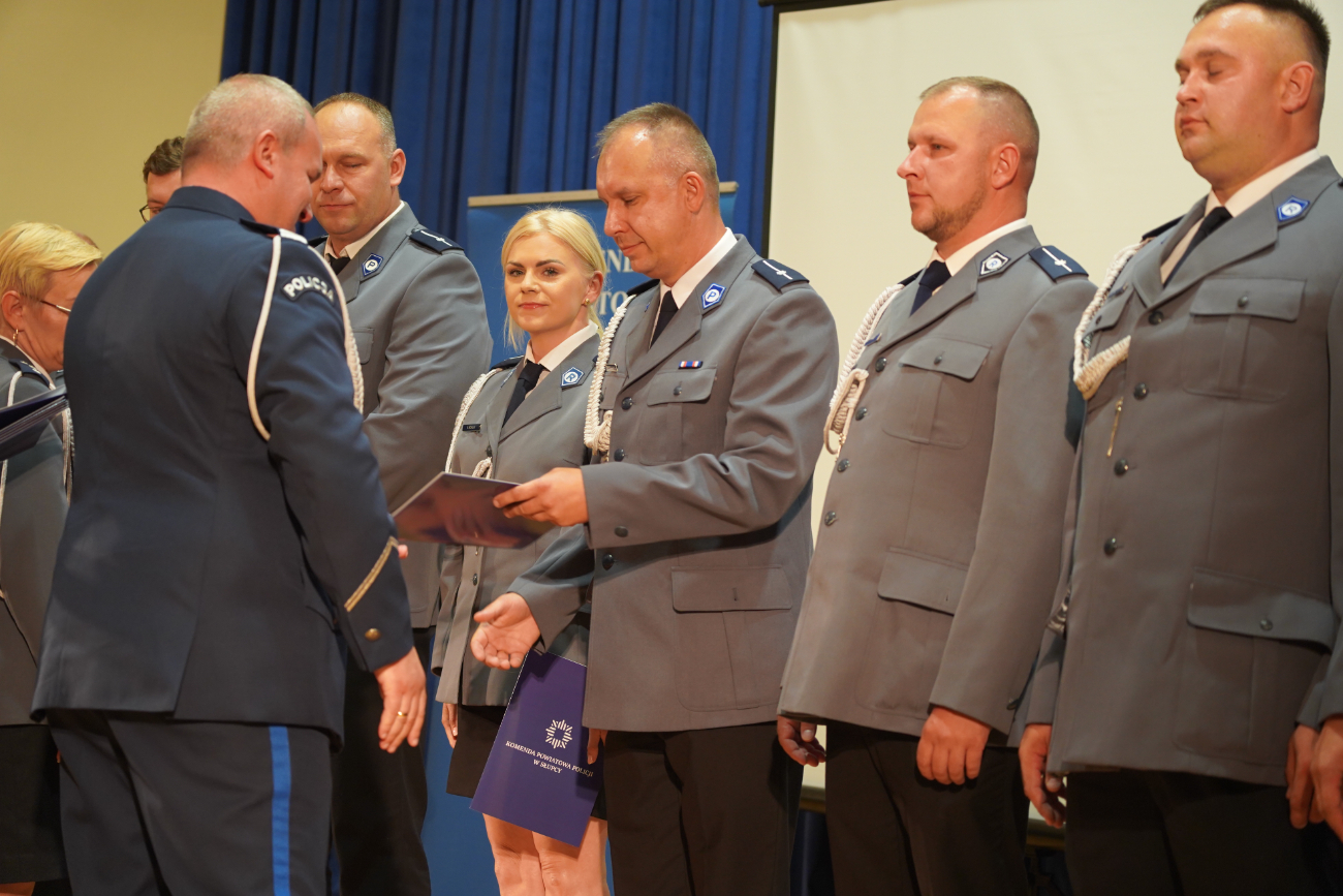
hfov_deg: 23.4
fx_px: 3246
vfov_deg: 15.7
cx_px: 672
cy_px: 448
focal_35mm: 87
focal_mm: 87
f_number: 4
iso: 2000
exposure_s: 1/160
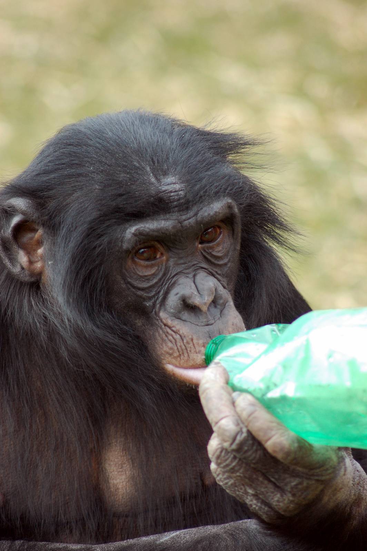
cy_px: 276
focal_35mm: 450
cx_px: 184
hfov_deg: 3.0
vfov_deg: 4.6
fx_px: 6893
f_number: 5.6
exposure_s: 1/400
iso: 800
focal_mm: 300
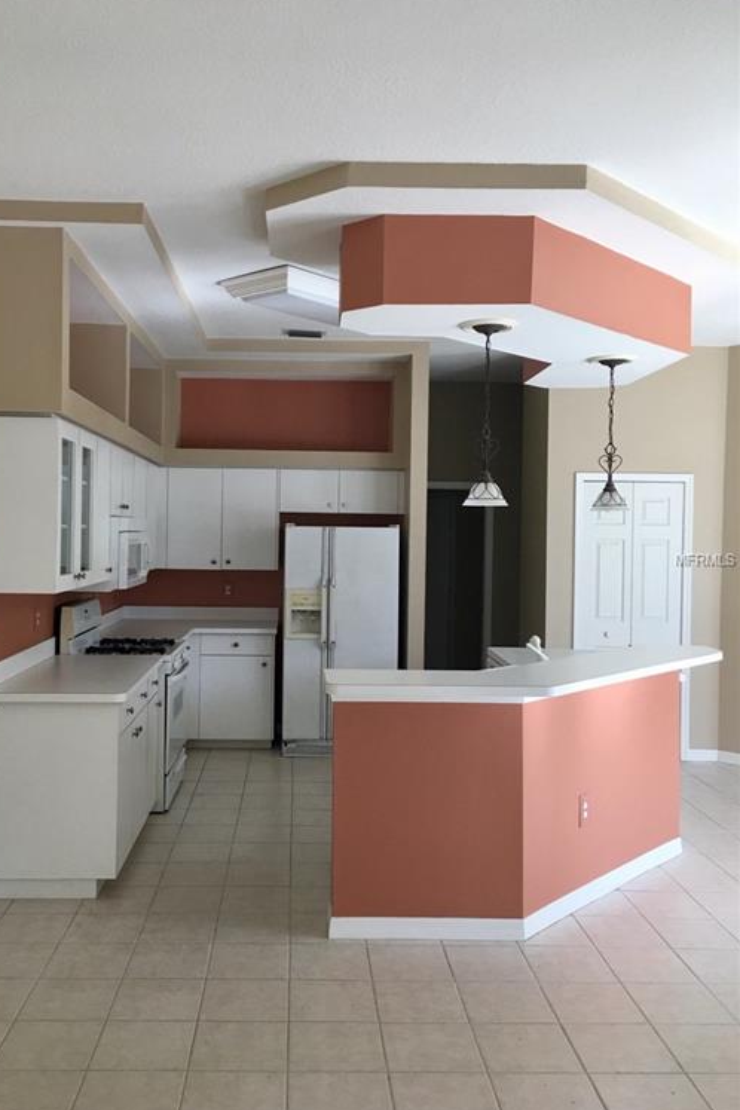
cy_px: 560
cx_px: 314
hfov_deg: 42.2
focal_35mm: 31
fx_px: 956
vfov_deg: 60.3
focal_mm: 4.15
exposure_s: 1/40
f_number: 2.2
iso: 32
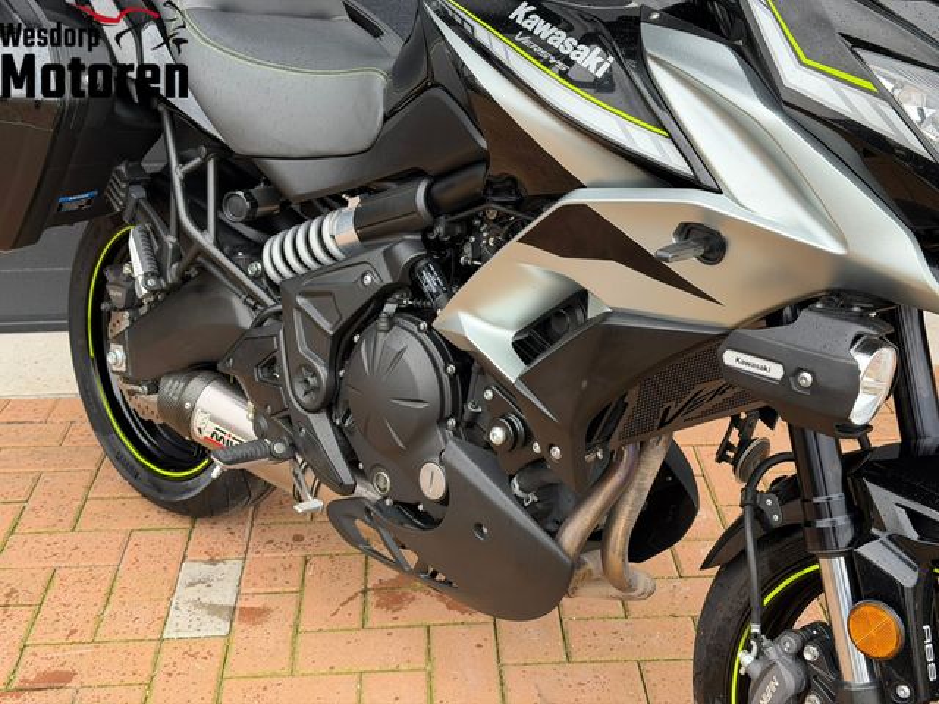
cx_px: 470
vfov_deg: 30.3
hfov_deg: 39.7
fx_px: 1302
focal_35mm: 48
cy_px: 352
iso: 80
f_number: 1.78
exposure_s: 1/252
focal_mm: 6.76
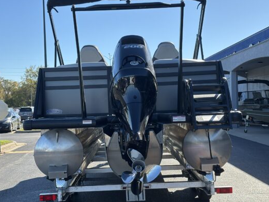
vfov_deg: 27.5
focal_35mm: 53
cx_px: 134
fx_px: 412
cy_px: 102
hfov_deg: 36.2
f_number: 1.6
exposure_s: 1/1437
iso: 32
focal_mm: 5.96
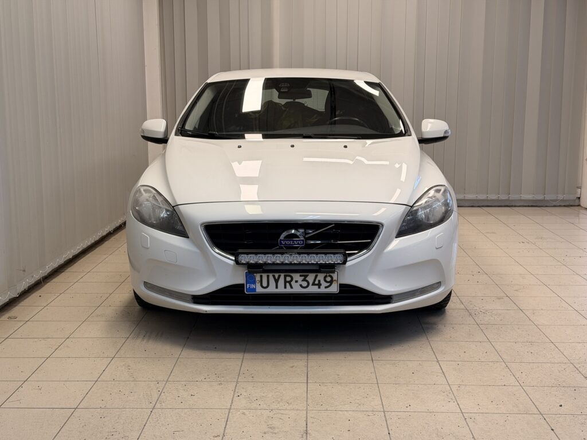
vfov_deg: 30.3
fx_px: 814
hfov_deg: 39.7
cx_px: 294
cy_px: 220
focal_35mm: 48
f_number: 1.78
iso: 50
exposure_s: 1/100
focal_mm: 6.76
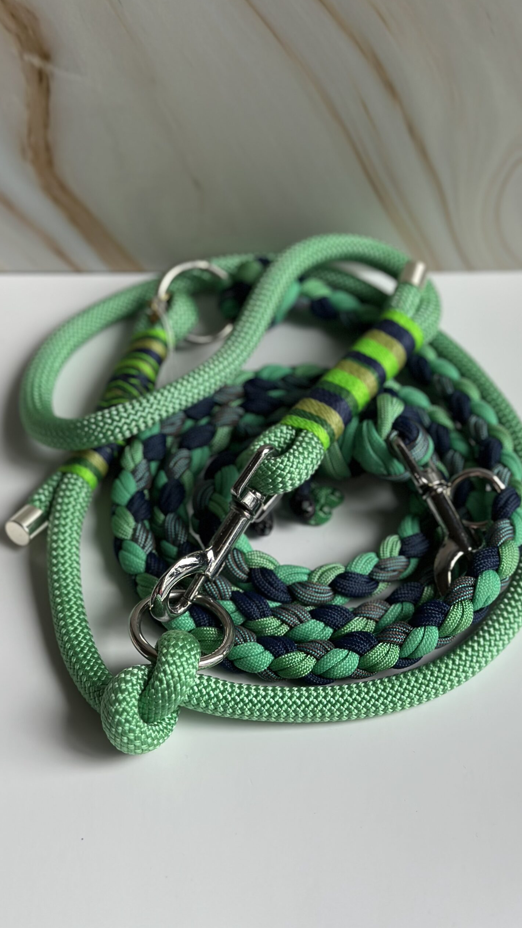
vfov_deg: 39.2
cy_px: 460
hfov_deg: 22.6
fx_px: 1304
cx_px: 285
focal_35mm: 53
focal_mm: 6.86
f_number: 1.78
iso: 80
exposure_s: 1/271
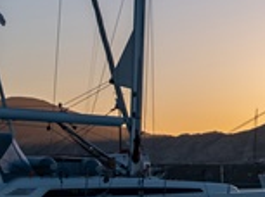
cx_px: 355
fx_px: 978
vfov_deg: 11.4
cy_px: -6
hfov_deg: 14.7
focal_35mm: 128
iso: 160
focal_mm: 19.6
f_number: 2.8
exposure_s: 1/2200
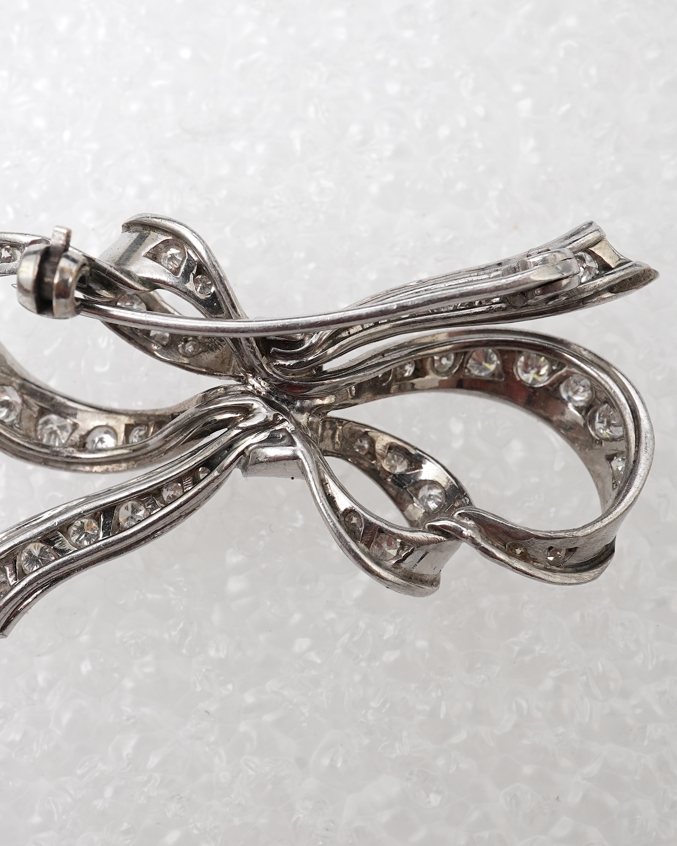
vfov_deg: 29.6
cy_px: 425
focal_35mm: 64
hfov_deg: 23.8
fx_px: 1603
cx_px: 279
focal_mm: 30
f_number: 20
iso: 500
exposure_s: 1/125
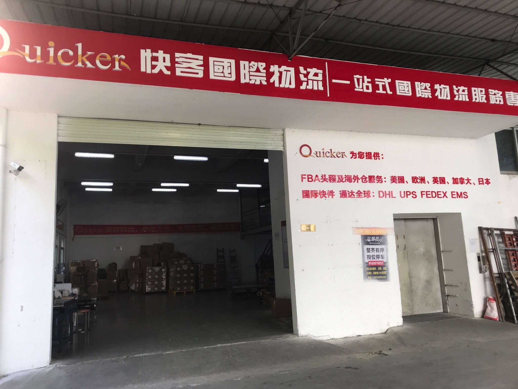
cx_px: 259
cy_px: 194
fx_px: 419
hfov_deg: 63.4
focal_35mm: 28
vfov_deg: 49.7
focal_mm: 3.99
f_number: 1.8
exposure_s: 1/100
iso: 25
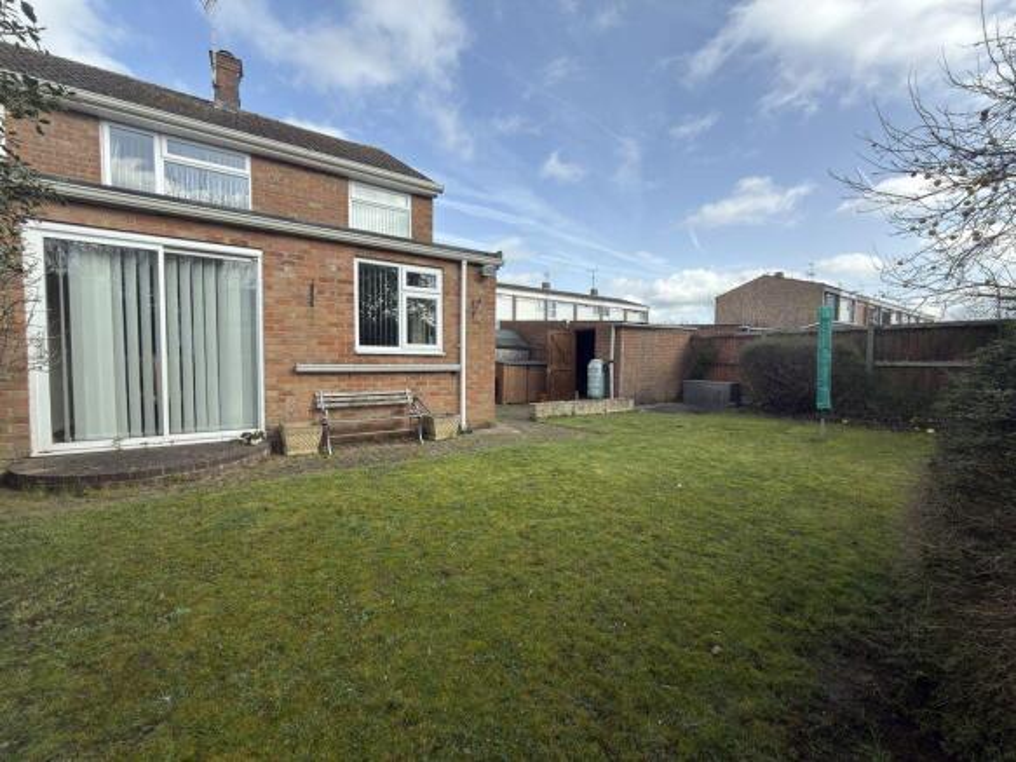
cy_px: 381
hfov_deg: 102.1
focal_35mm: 14
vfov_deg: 85.7
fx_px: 411
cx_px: 508
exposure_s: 1/414
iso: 16
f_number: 2.2
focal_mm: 2.22
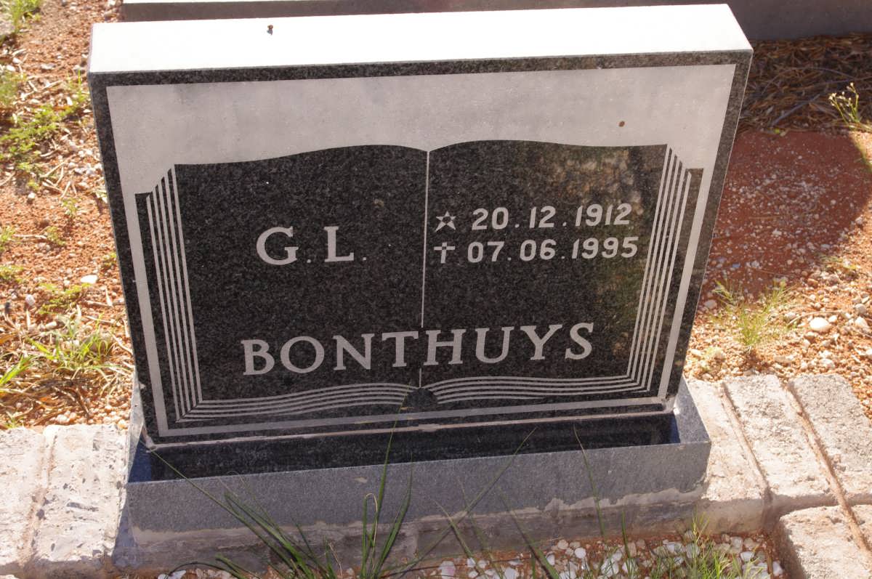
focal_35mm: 57
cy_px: 290
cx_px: 436
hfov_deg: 35.1
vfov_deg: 23.7
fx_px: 1379
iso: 200
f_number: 11
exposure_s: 1/60
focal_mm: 37.5
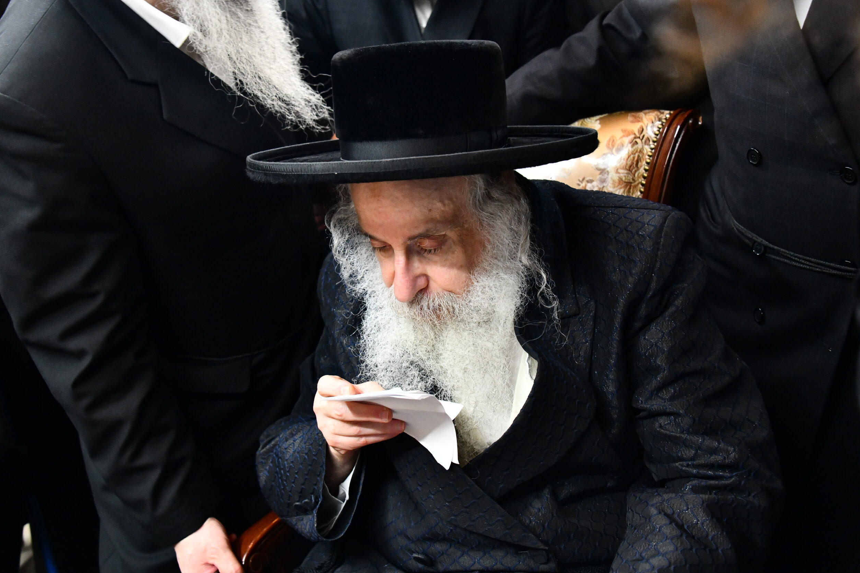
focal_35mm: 41
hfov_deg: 47.4
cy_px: 288
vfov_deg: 32.6
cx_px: 423
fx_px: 979
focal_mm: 40
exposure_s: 1/60
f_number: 5.6
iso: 3200
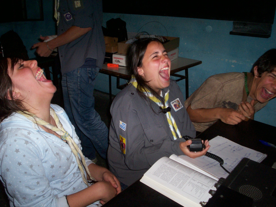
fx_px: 287
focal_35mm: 36
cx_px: 138
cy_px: 104
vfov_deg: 39.7
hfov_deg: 51.4
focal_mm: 5.9
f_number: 4.5
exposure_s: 1/64
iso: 140
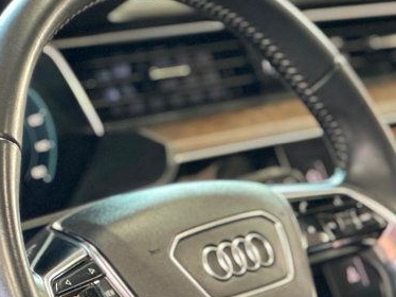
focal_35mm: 211
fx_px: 2412
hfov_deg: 9.4
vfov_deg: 7.0
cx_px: 231
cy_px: 275
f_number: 2.8
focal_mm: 9
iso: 400
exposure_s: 1/24
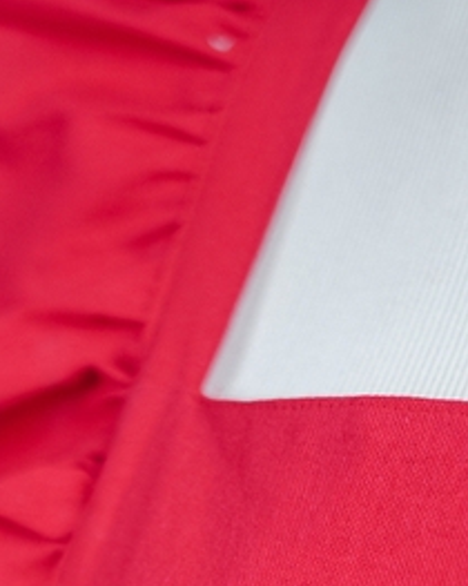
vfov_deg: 10.1
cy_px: 934
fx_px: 3172
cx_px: 187
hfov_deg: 8.4
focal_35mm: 183
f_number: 1.8
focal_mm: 50
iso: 160
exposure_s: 1/160
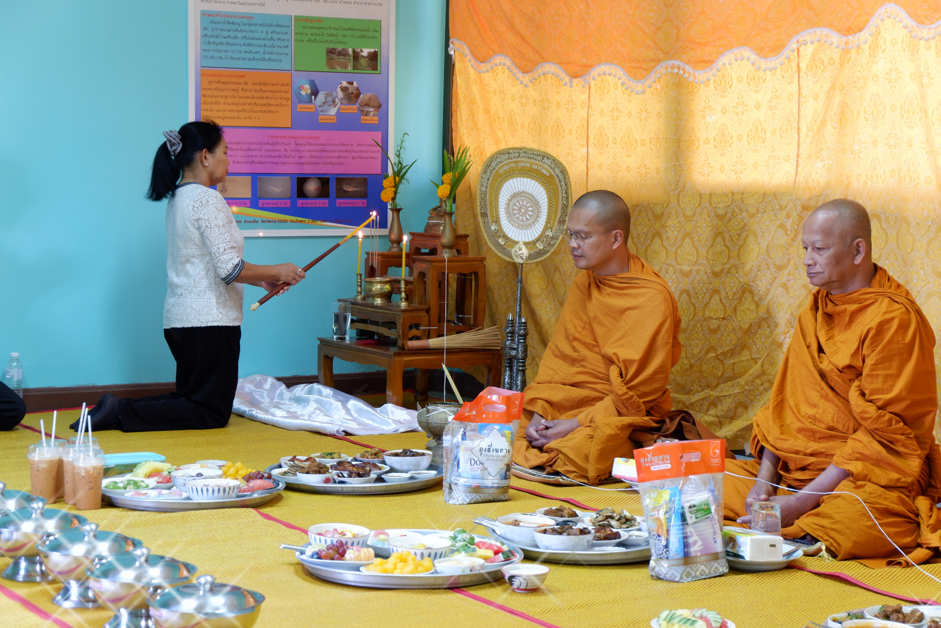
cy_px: 314
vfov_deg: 18.2
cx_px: 470
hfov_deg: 27.0
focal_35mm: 75
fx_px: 1960
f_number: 5.6
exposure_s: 1/15
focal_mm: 50
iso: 800
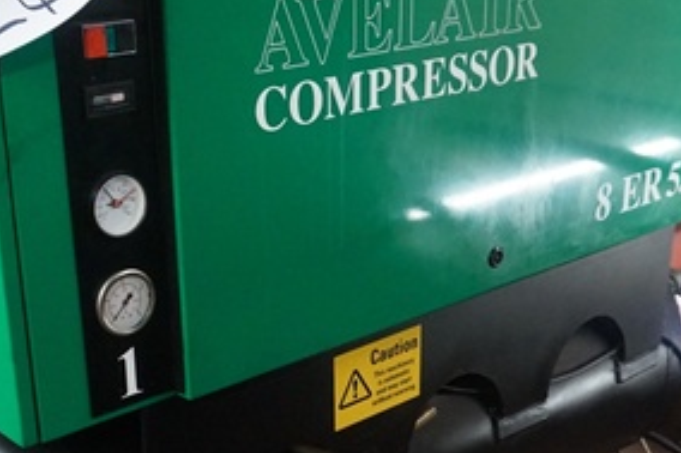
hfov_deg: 32.9
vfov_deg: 22.1
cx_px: 301
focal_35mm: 61
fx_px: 1153
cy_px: 326
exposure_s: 1/125
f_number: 3.5
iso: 3200
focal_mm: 16
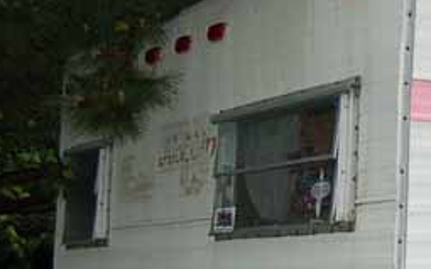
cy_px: 302
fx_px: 1092
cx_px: 532
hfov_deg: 20.7
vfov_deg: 13.7
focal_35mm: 93
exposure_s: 1/500
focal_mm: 22
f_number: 4
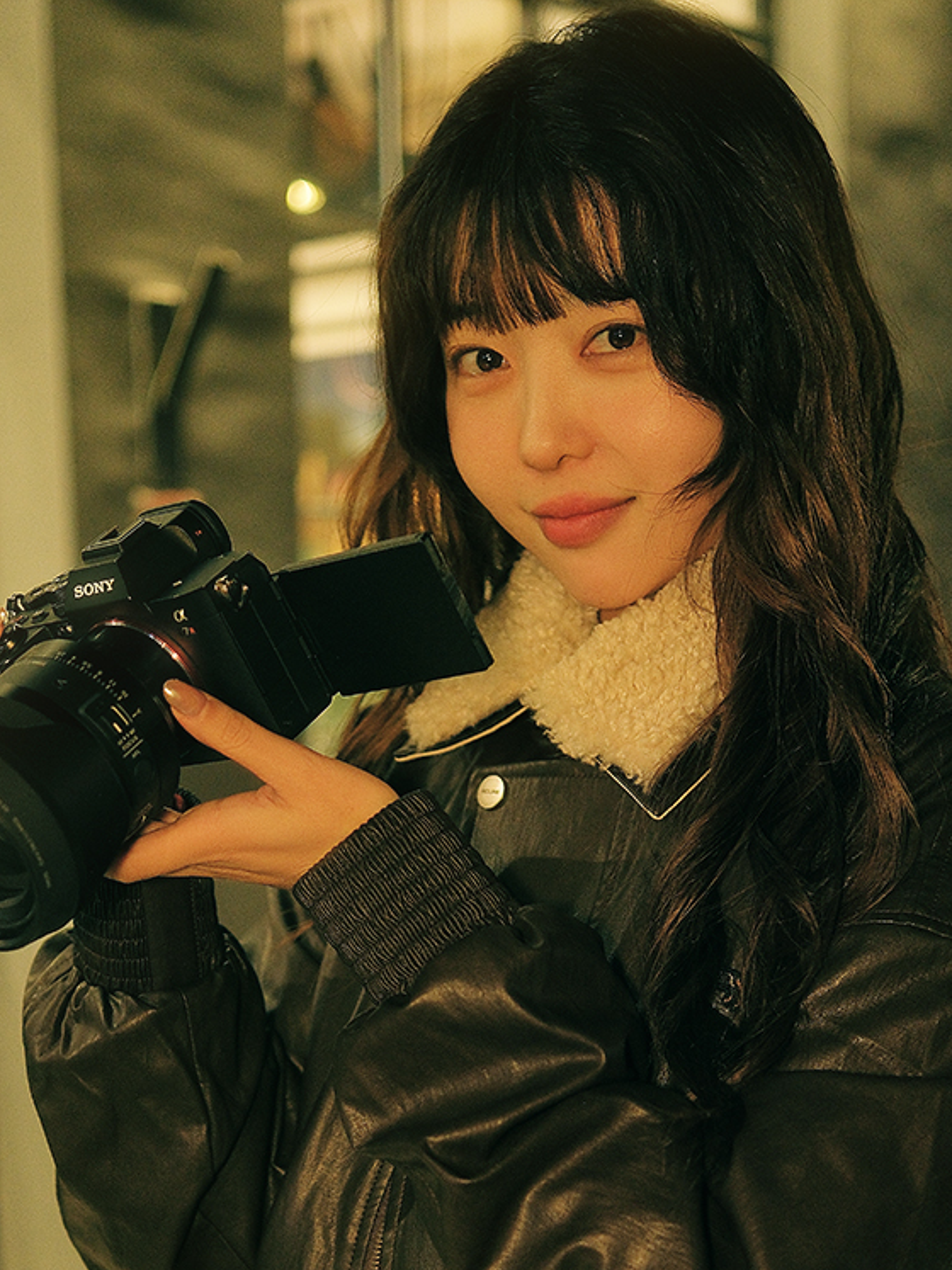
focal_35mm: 73
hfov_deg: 20.1
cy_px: 1027
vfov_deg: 26.2
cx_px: 406
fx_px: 2678
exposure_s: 1/125
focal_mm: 23
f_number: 1.4
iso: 500
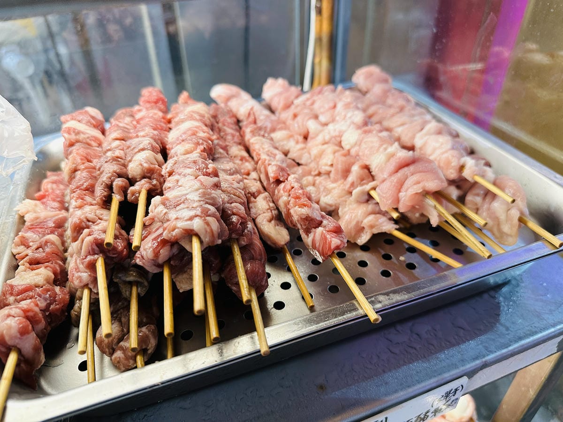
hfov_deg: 71.6
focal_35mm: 24
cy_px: 211
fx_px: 390
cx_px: 282
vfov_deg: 56.8
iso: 125
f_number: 1.78
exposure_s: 1/60
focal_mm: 6.86
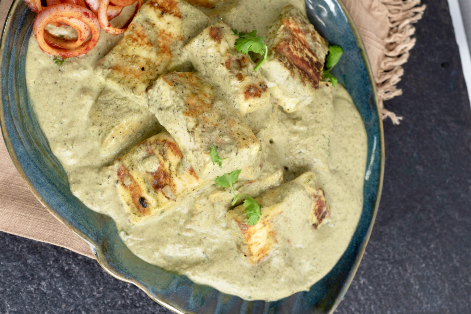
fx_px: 981
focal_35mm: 75
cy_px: 157
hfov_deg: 27.0
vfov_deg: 18.2
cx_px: 236
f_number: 5.6
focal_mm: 50
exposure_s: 1/160
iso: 100
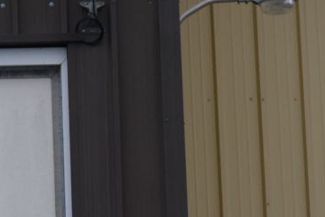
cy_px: -48
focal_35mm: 352
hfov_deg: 5.7
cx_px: -271
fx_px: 3179
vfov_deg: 3.9
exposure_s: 1/250
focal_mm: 55
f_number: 8
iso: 400
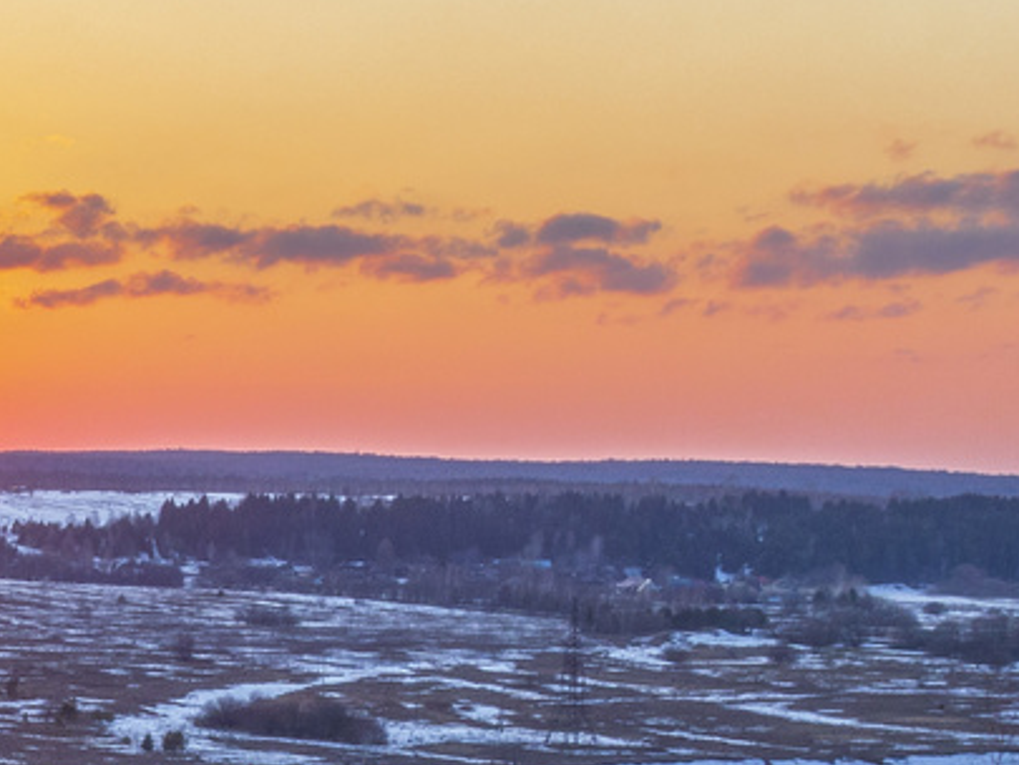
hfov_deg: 14.9
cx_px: -476
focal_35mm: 123
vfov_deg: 11.9
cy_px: 844
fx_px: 3622
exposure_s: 1/20
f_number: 11
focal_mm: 13.58
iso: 125
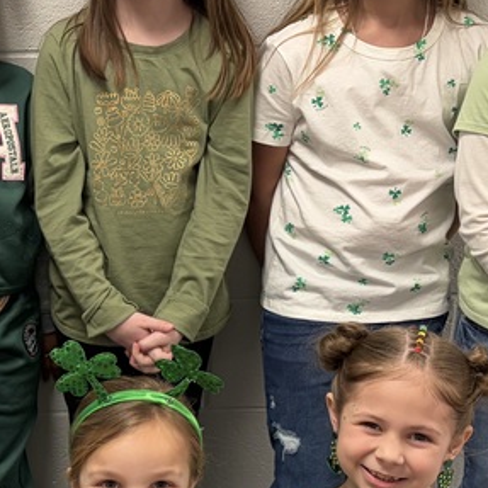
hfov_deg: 20.5
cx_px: -2
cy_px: 369
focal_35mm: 82
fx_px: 1308
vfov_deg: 21.0
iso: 160
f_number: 1.6
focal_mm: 5.96
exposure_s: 1/60
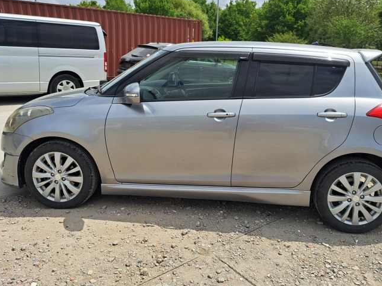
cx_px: 213
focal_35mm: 30
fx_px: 331
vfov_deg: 46.5
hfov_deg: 59.8
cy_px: 113
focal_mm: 5.23
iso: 50
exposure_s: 1/1767
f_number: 1.8
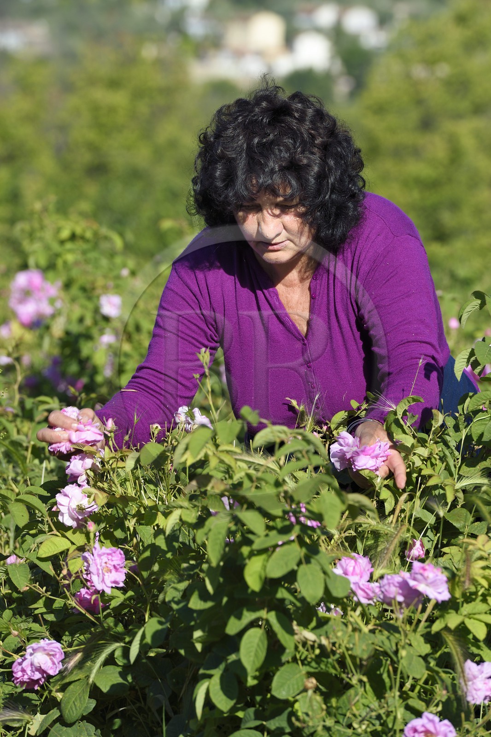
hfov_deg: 7.2
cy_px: 368
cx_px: 246
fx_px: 3888
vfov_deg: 10.8
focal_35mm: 190
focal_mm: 190
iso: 200
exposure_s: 1/400
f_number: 7.1
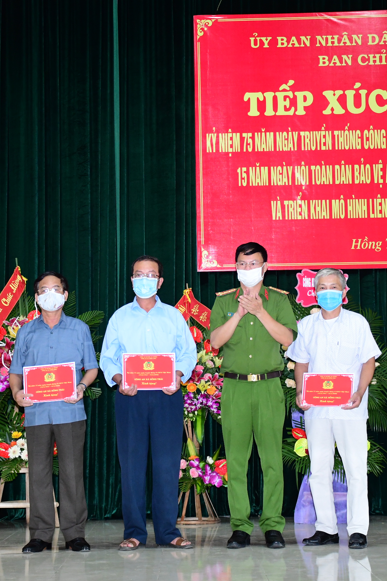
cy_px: 289
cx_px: 196
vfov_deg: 26.3
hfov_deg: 17.7
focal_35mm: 77
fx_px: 1242
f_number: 5
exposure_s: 1/200
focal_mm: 34
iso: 2000
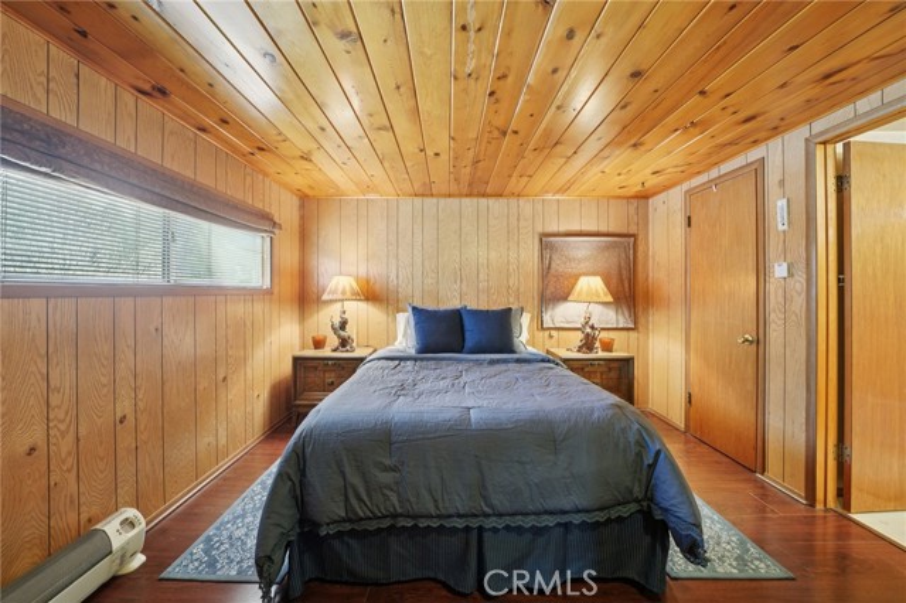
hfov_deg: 108.4
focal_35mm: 13
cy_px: 302
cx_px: 453
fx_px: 327
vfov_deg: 85.4
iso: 400
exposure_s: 1/3.33
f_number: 9
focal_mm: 13
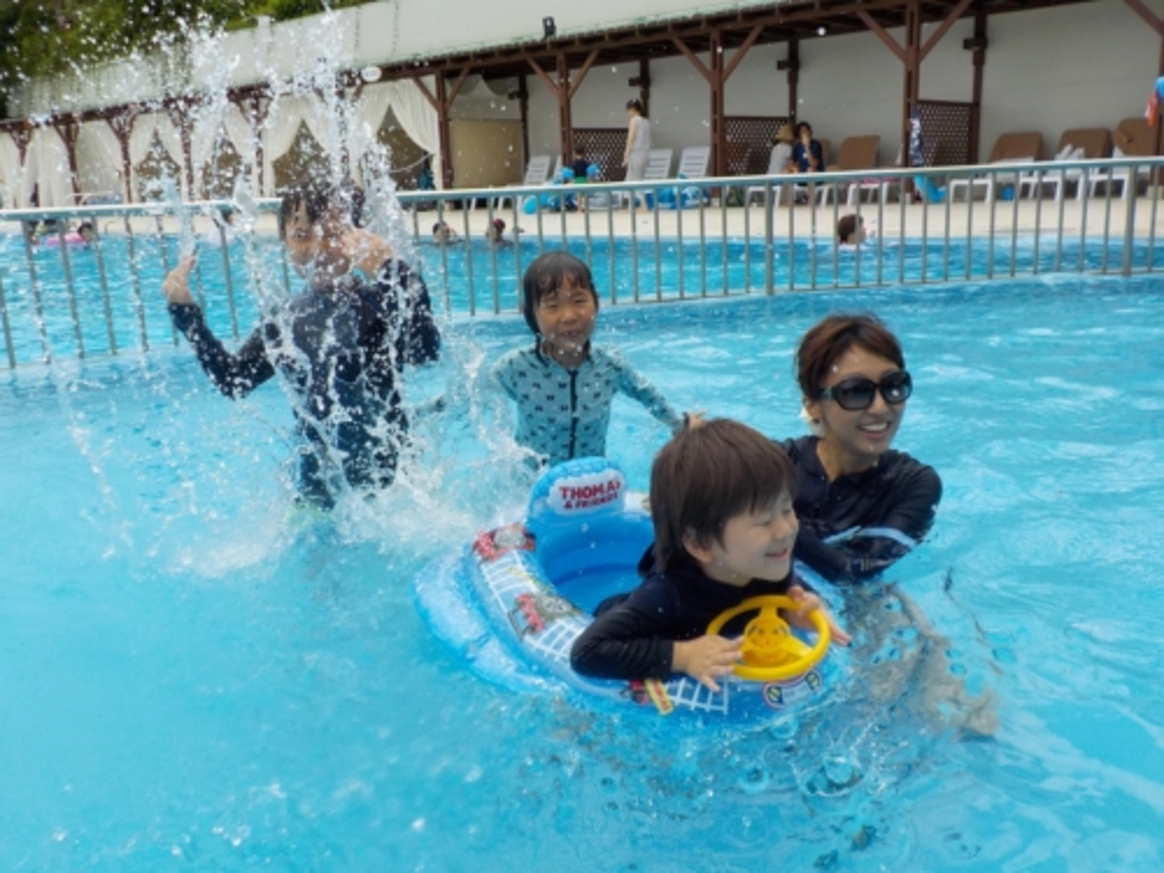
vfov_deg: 46.8
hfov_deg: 60.0
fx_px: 1009
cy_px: 436
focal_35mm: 30
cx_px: 582
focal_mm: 4.1
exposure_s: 1/1000
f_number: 3.3
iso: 125
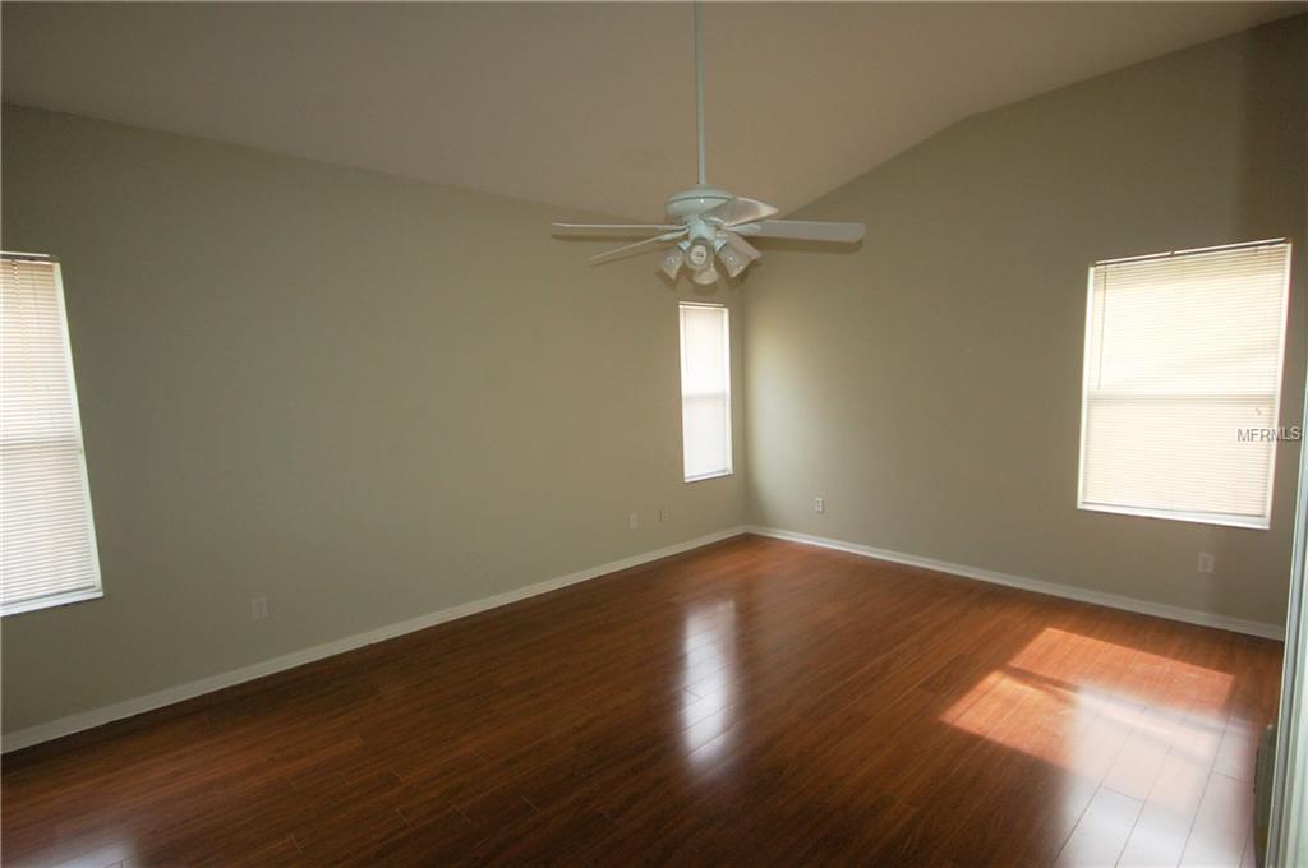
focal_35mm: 18
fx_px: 653
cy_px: 434
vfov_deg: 67.2
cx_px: 654
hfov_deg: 90.1
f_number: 4.5
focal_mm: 12
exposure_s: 1/60
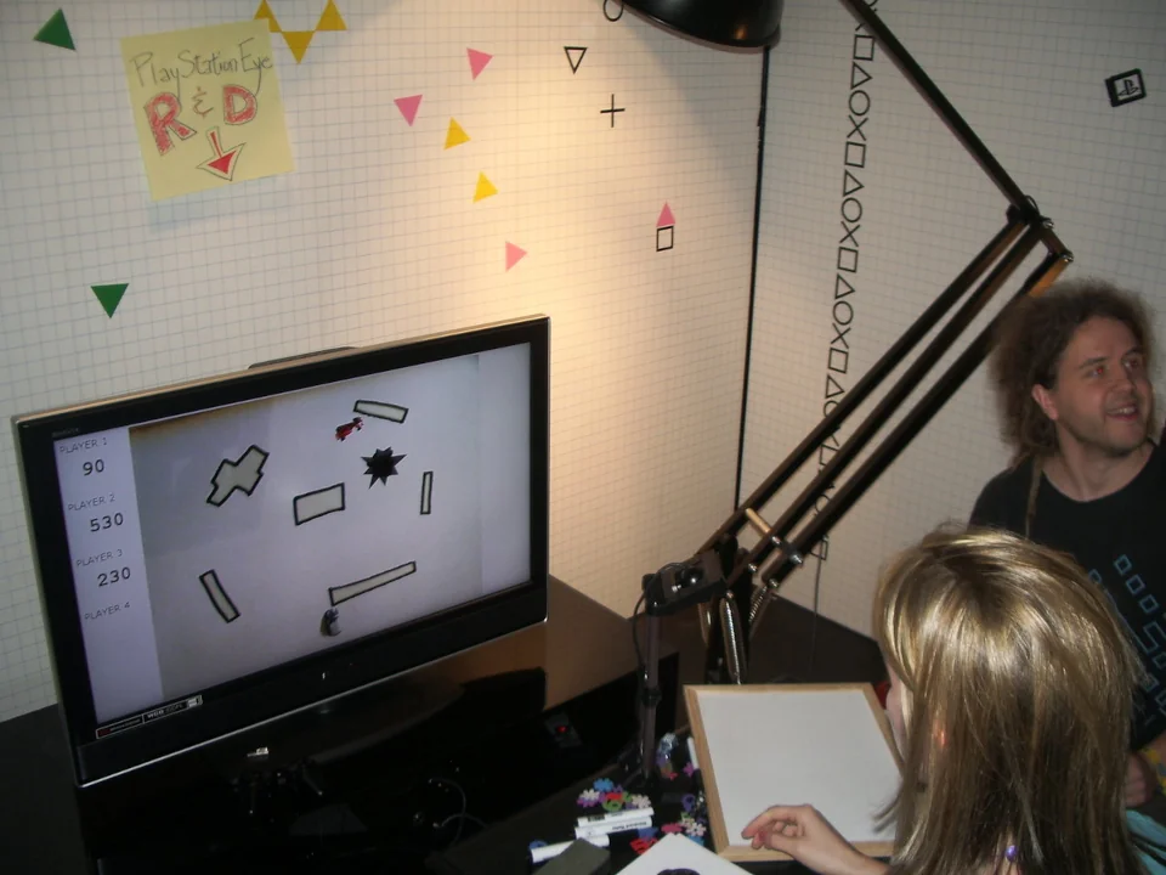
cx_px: 583
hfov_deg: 52.6
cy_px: 438
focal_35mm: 35
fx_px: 1179
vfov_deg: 40.7
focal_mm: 5.8
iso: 50
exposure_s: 1/40
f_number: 2.6
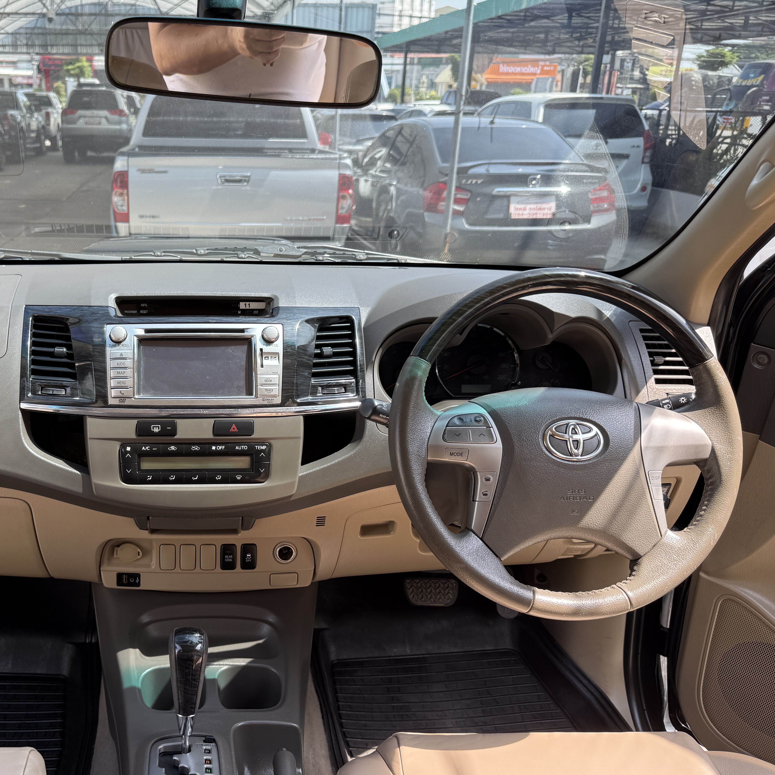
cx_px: 213
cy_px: 409
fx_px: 811
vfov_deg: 51.1
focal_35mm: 32
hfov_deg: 49.5
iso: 80
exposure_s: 1/243
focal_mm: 6.76
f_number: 1.78
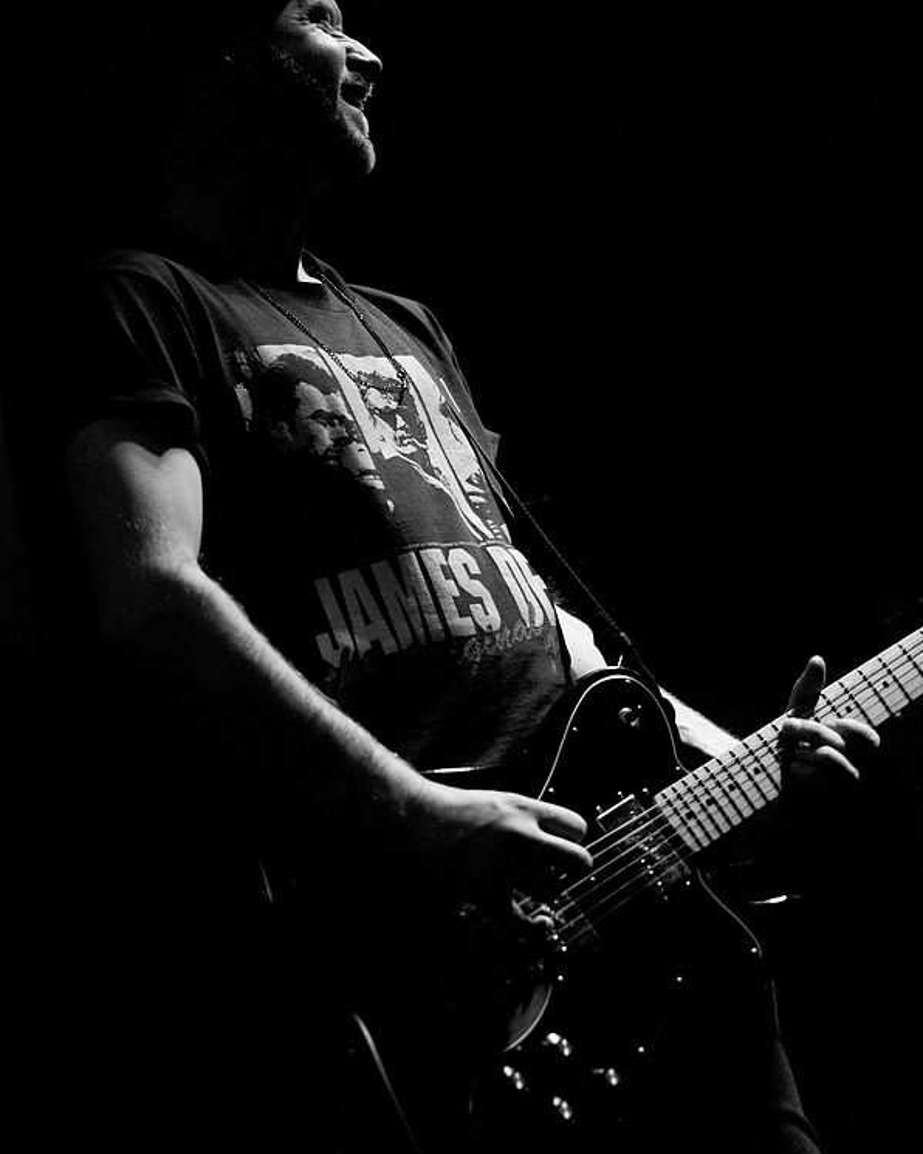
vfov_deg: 22.5
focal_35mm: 85
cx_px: 463
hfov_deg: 18.1
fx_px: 2902
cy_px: 510
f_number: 2.2
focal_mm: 50
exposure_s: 1/250
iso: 800
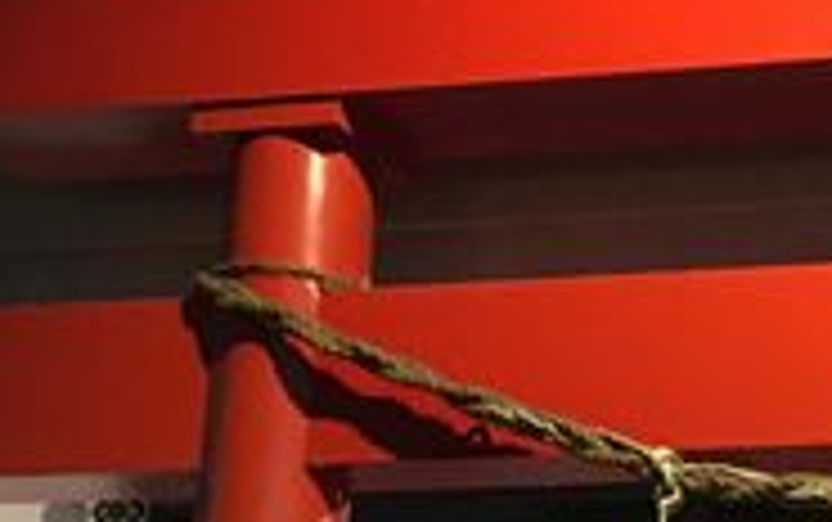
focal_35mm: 133
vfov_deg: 9.4
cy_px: 932
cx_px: 1115
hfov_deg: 14.9
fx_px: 3018
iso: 200
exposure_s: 1/30
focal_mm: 4.15
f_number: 2.2
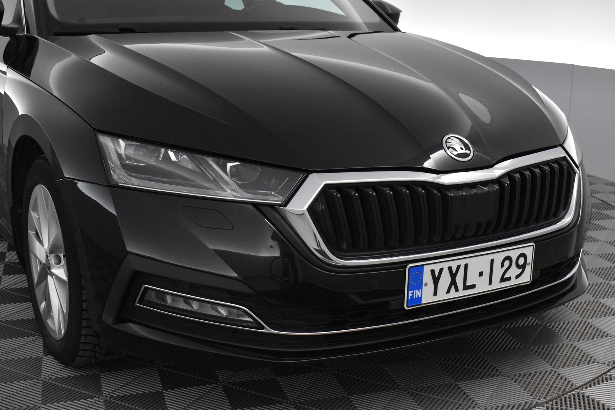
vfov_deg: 28.1
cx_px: 308
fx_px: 820
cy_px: 205
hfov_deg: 41.1
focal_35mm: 48
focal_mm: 32
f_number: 6.3
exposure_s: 1/160
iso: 3200
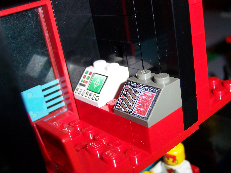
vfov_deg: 32.2
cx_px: 116
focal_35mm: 45
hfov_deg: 42.0
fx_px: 300
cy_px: 86
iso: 80
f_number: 3.1
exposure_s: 1/60
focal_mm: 7.5
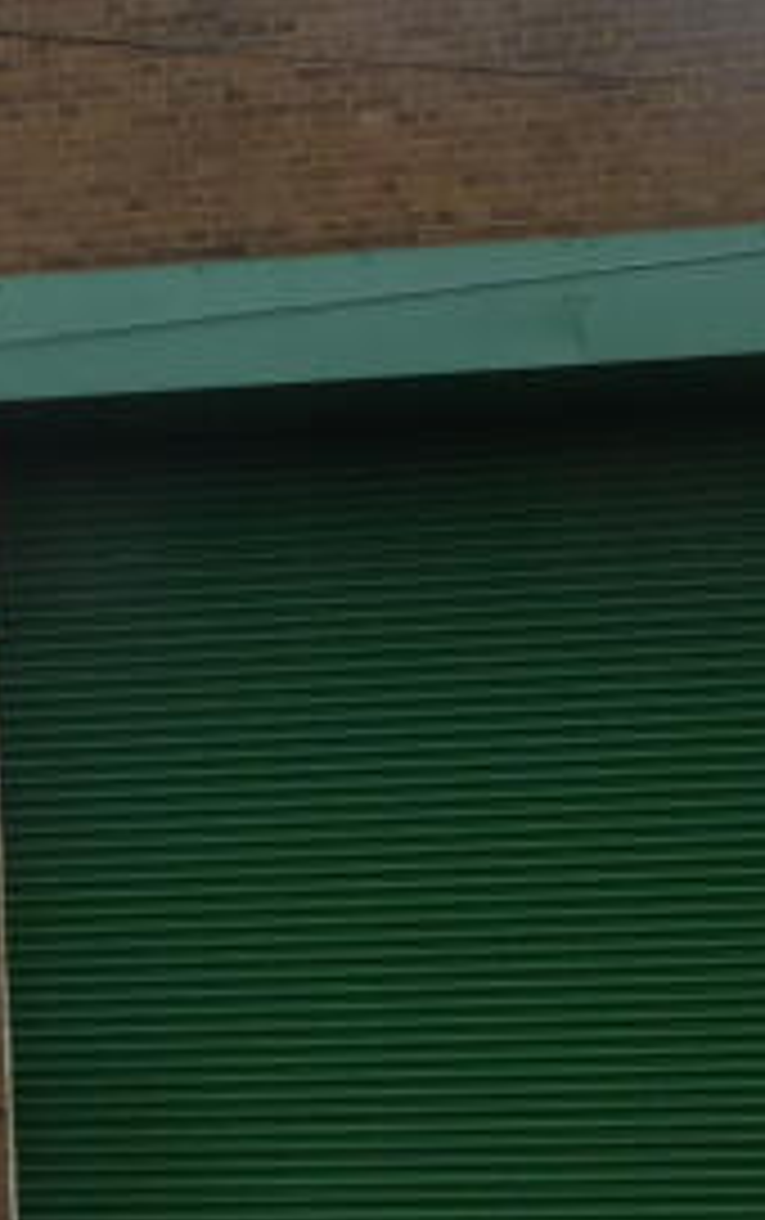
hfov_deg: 11.9
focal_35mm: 96
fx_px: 3194
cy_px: 788
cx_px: -842
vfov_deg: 21.6
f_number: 3.3
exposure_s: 1/200
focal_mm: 4.3
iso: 200
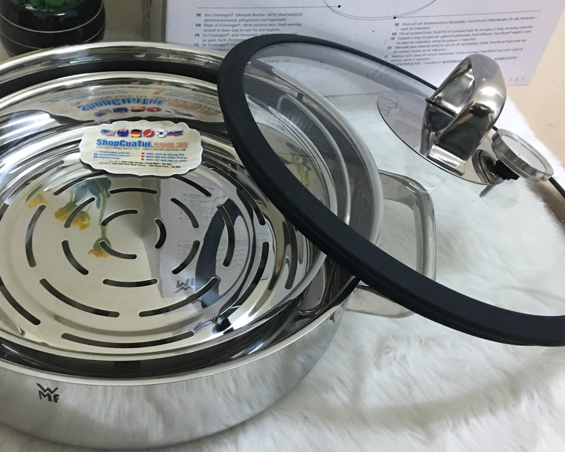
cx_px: 221
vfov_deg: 36.4
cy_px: 194
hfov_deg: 44.5
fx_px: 686
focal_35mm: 41
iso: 100
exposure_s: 1/8
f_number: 2.2
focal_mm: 4.15
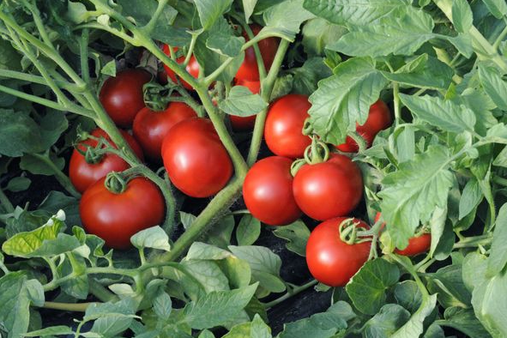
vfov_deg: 9.0
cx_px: 257
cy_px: 169
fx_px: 2140
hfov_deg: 13.5
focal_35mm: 152
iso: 500
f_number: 14
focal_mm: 100
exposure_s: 1/60
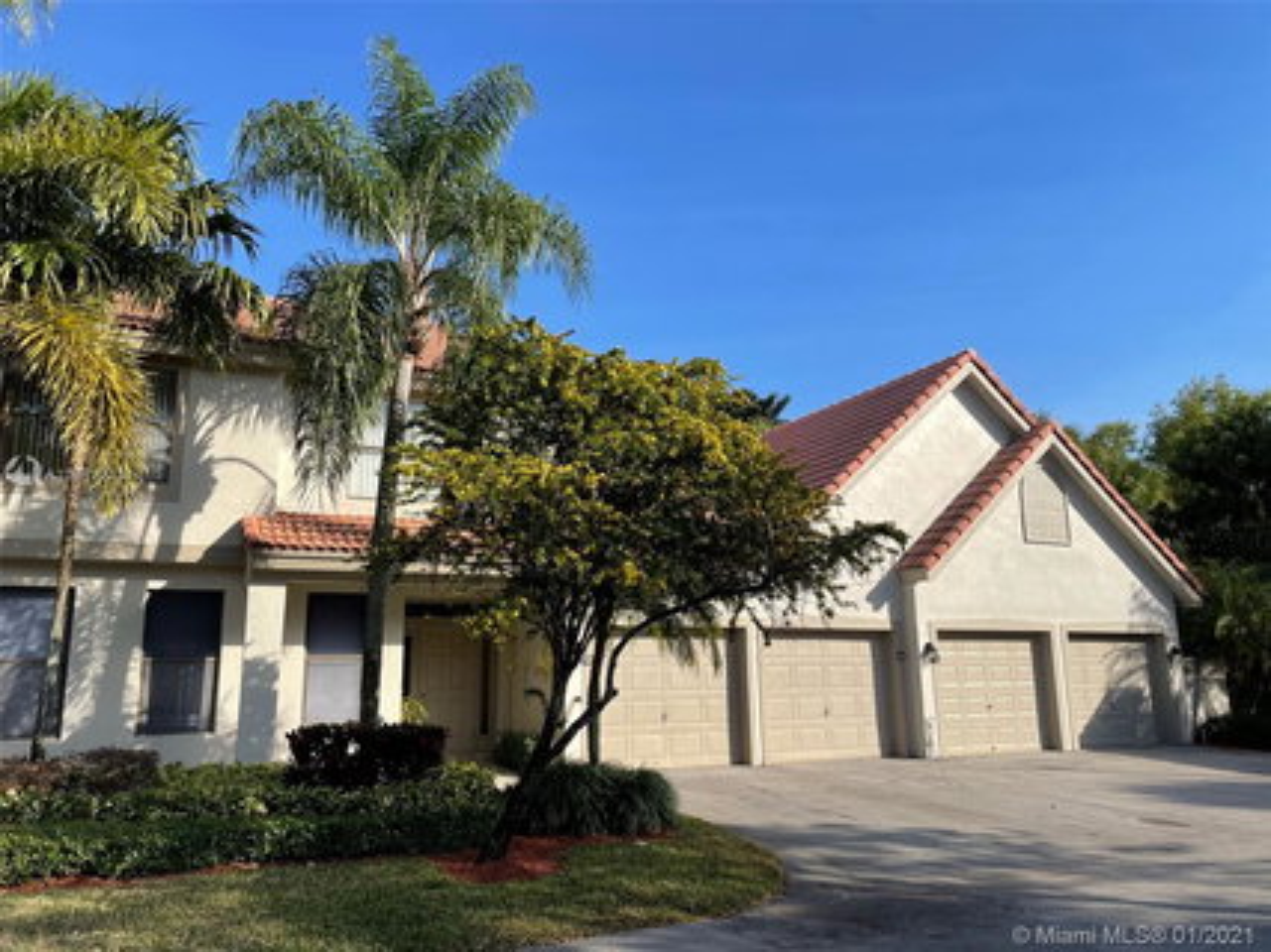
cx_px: 636
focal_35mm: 26
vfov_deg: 53.0
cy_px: 476
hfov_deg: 67.3
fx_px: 954
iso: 32
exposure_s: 1/2817
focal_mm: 4.2
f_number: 1.6
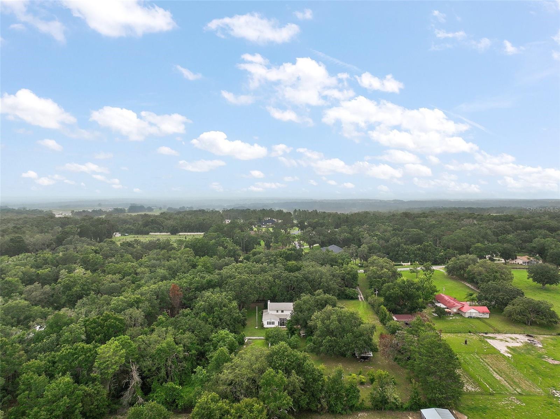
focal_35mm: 24
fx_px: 388
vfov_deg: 56.8
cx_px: 280
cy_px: 210
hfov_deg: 71.6
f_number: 2.8
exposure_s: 1/1000
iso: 150
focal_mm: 12.29
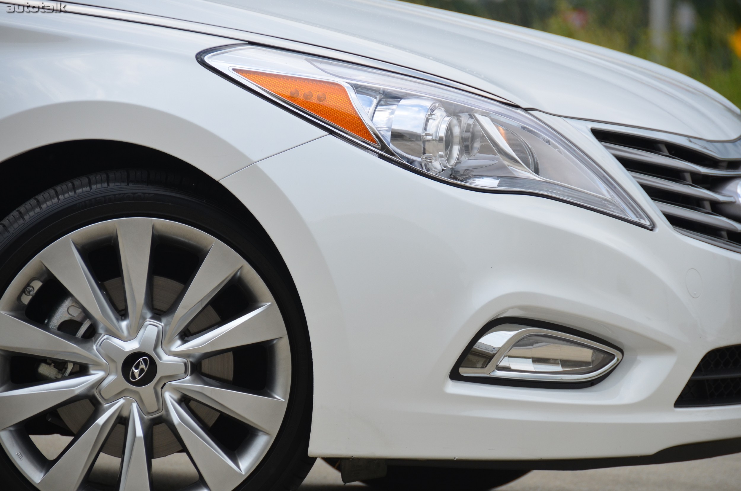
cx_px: 370
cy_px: 246
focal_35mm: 255
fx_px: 5238
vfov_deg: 5.4
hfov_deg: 8.1
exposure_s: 1/1600
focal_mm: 170
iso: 400
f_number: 5.6
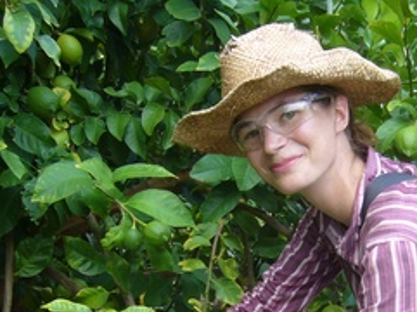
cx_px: 282
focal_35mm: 64
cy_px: 284
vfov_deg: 22.3
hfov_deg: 30.1
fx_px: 770
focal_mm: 5.8
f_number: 2.8
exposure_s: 1/25
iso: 80
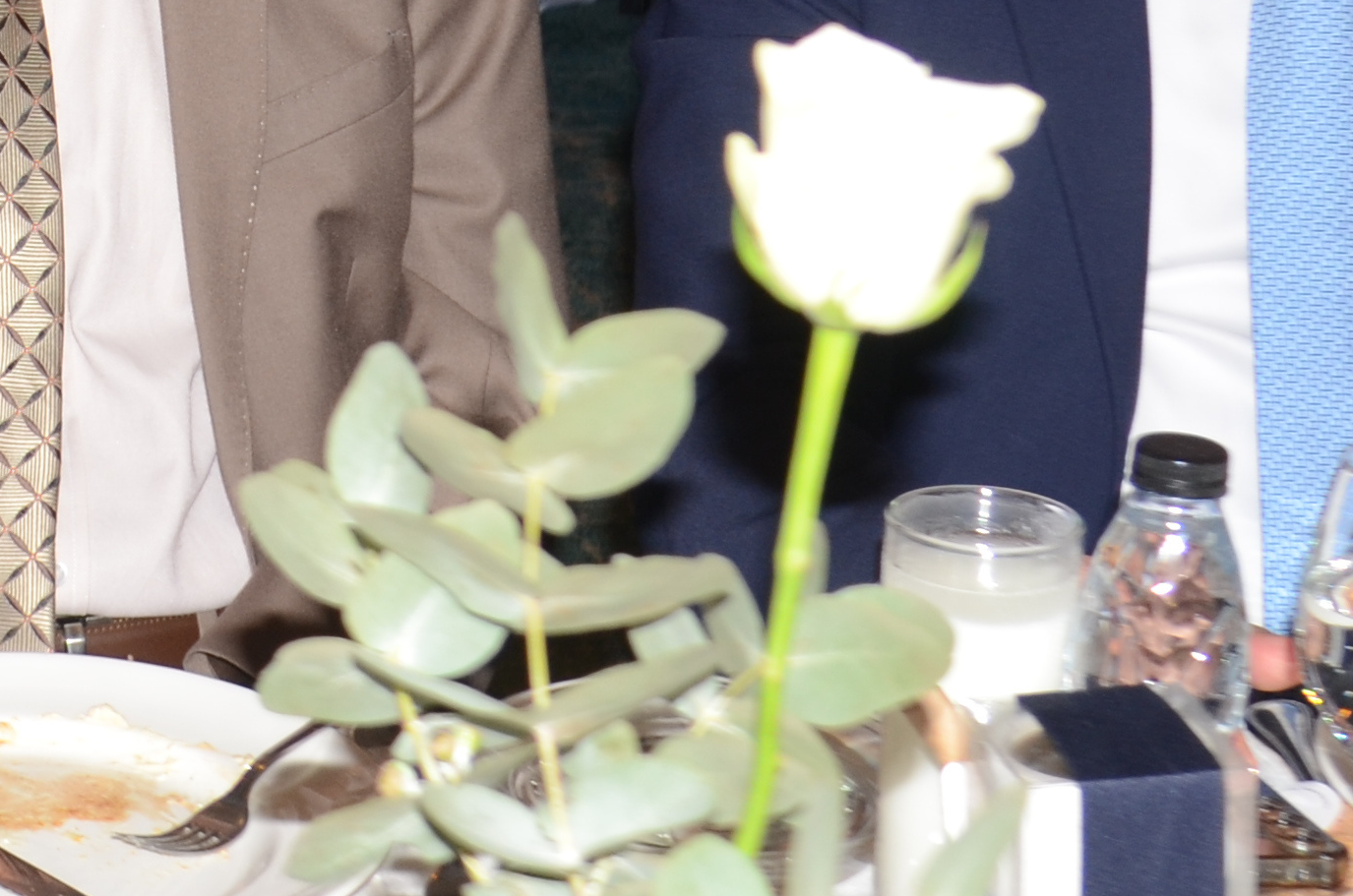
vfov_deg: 10.2
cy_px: -550
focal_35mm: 129
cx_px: -246
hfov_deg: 15.4
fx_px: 4839
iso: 250
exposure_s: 1/250
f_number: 4.5
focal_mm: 24
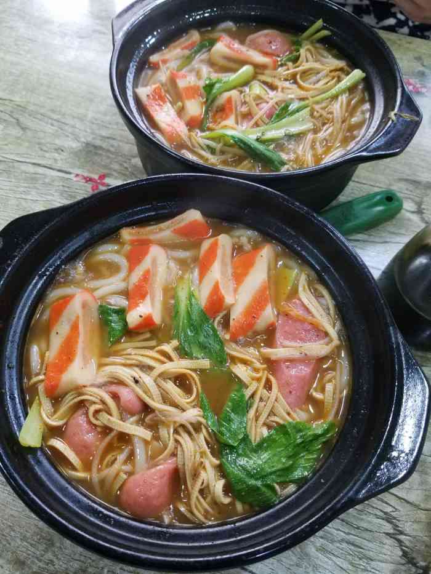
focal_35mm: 26
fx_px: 432
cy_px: 287
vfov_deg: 67.3
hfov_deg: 53.1
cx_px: 216
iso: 250
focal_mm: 4.2
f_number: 1.7
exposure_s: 1/14
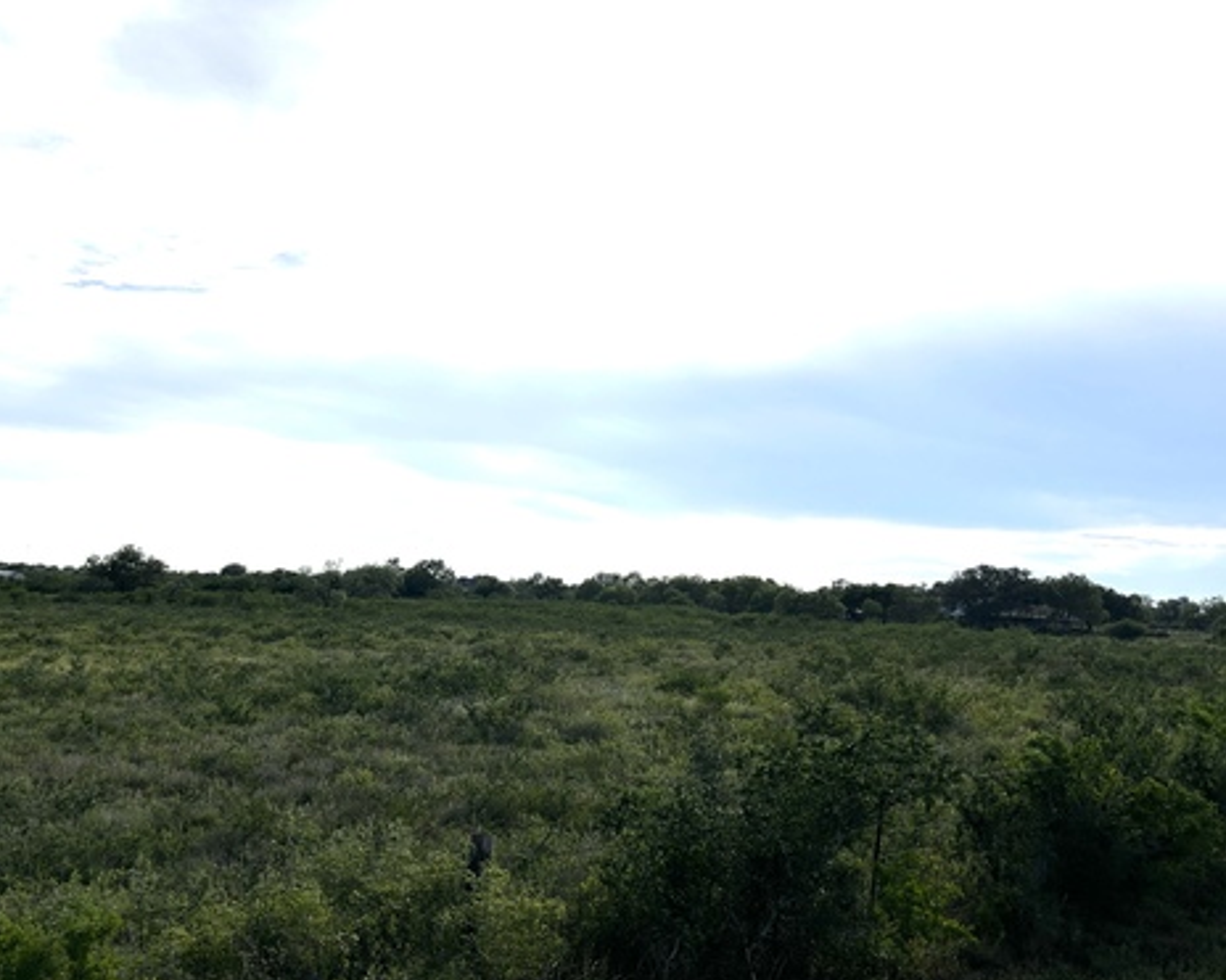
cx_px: 518
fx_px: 1270
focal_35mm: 35
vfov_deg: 42.1
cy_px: 565
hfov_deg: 51.3
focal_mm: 5.7
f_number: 1.5
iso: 50
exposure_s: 1/11364
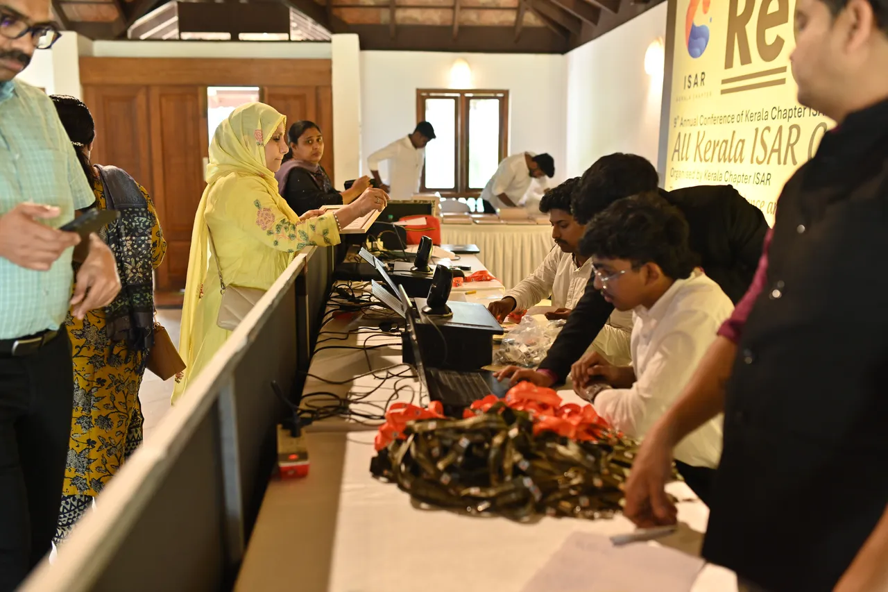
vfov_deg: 37.8
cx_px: 444
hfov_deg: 54.4
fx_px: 863
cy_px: 296
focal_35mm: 35
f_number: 2
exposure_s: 1/100
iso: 800
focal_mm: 35
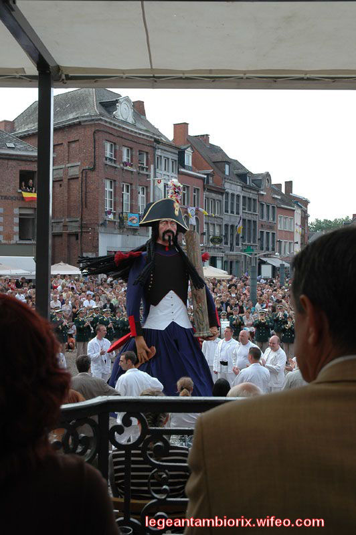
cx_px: 178
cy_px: 268
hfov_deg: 28.9
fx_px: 691
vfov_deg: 42.4
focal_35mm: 46
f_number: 6.3
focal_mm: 31
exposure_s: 1/160
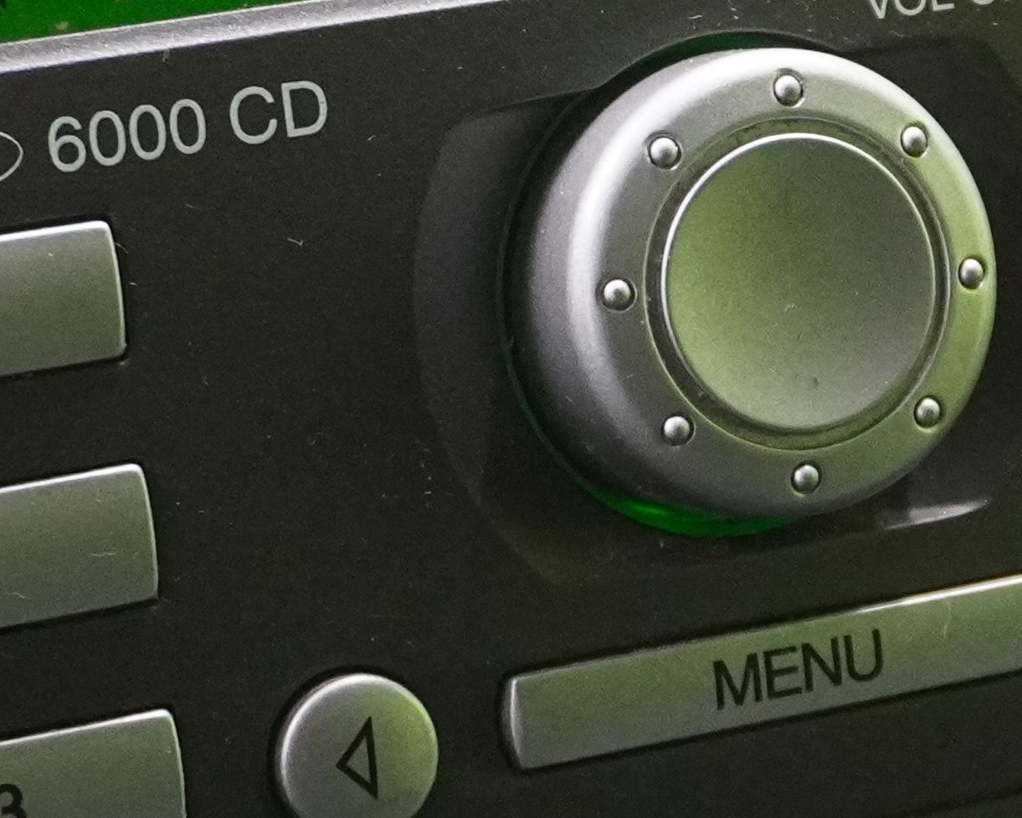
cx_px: 721
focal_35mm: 176
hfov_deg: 10.9
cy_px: 140
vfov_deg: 8.7
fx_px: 5335
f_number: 4.5
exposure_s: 1/40
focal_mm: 25
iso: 3200
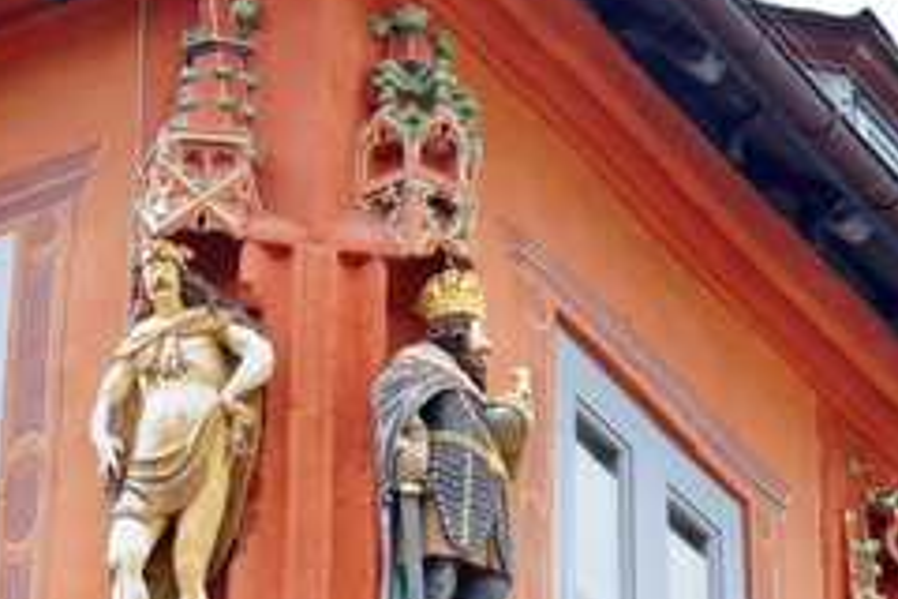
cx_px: 449
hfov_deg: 13.0
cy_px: 513
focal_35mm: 158
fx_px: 3940
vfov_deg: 8.7
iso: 200
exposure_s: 1/125
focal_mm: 55
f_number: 9
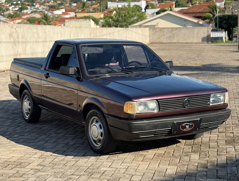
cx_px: 120
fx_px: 333
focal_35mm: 48
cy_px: 90
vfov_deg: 30.4
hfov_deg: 39.5
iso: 100
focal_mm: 6.76
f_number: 1.78
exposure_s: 1/2577
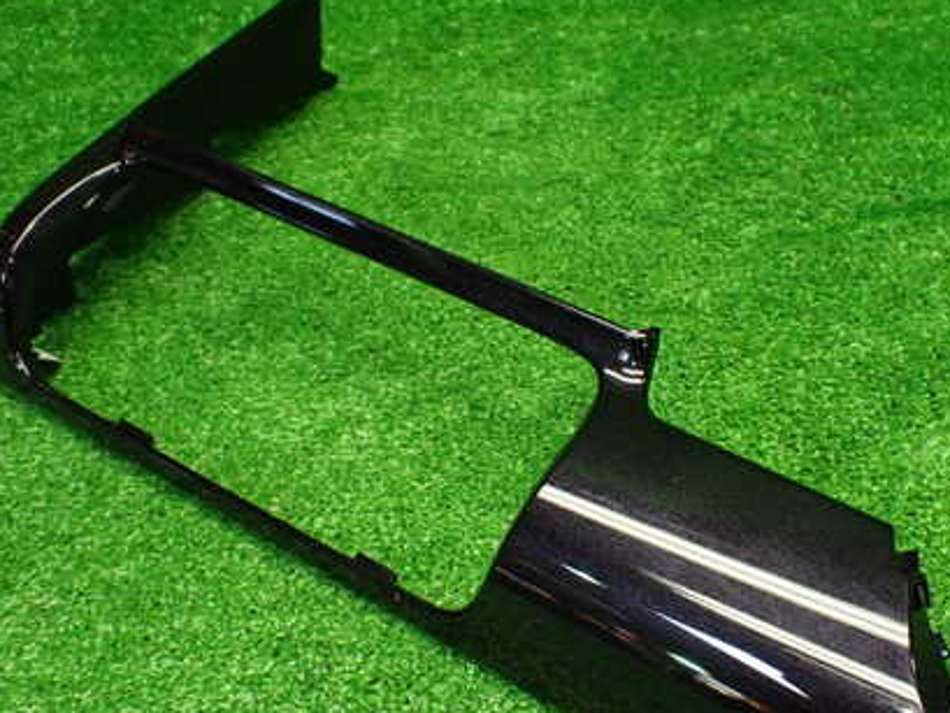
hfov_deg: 42.8
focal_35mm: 44
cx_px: 546
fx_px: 1208
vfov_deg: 32.9
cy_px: 402
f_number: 2.3
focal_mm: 5.4
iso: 640
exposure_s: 1/125
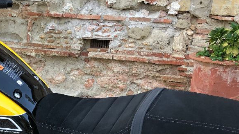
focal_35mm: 67
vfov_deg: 17.3
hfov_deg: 29.8
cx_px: 14
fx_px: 425
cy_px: 156
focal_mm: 4
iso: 40
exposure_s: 1/115
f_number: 1.8
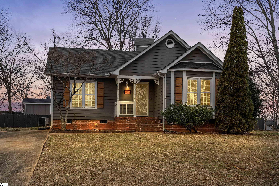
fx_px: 240
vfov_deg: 42.3
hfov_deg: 60.3
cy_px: 93
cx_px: 140
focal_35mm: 31
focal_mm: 31
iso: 320
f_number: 9
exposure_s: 1/160
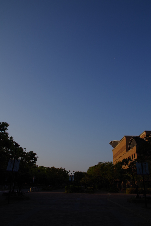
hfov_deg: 51.3
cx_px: 76
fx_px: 157
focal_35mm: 25
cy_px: 113
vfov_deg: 71.5
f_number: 7.1
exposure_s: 1/320
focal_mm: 17
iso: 100
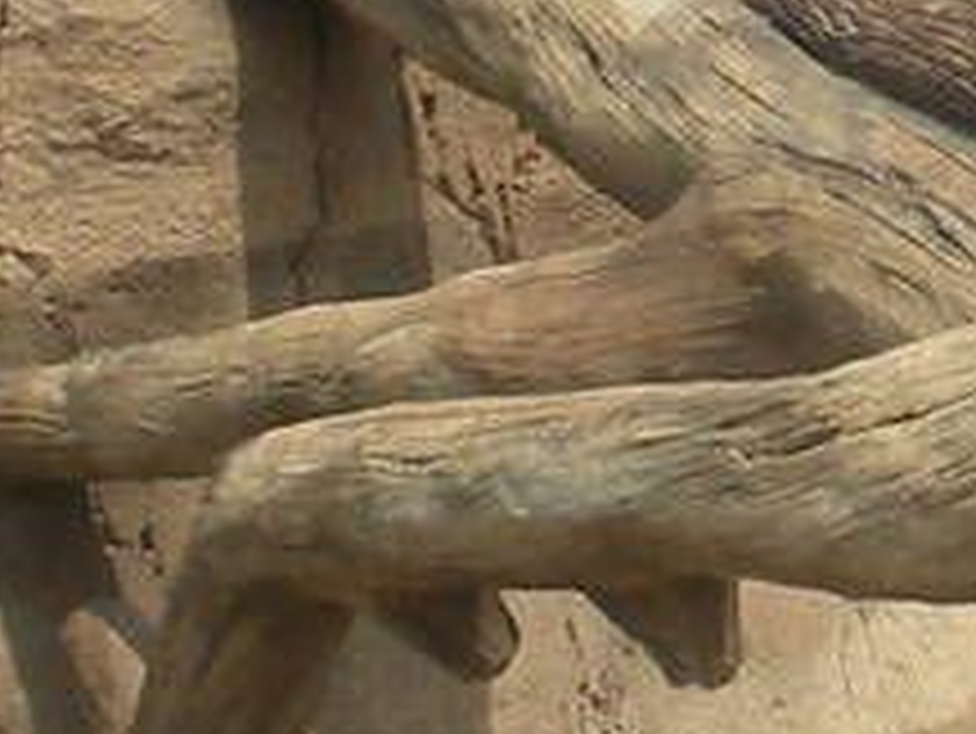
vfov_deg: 5.4
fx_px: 7702
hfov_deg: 7.0
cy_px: 437
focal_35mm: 273
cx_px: 1939
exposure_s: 1/105
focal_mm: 6.6
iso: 64
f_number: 10
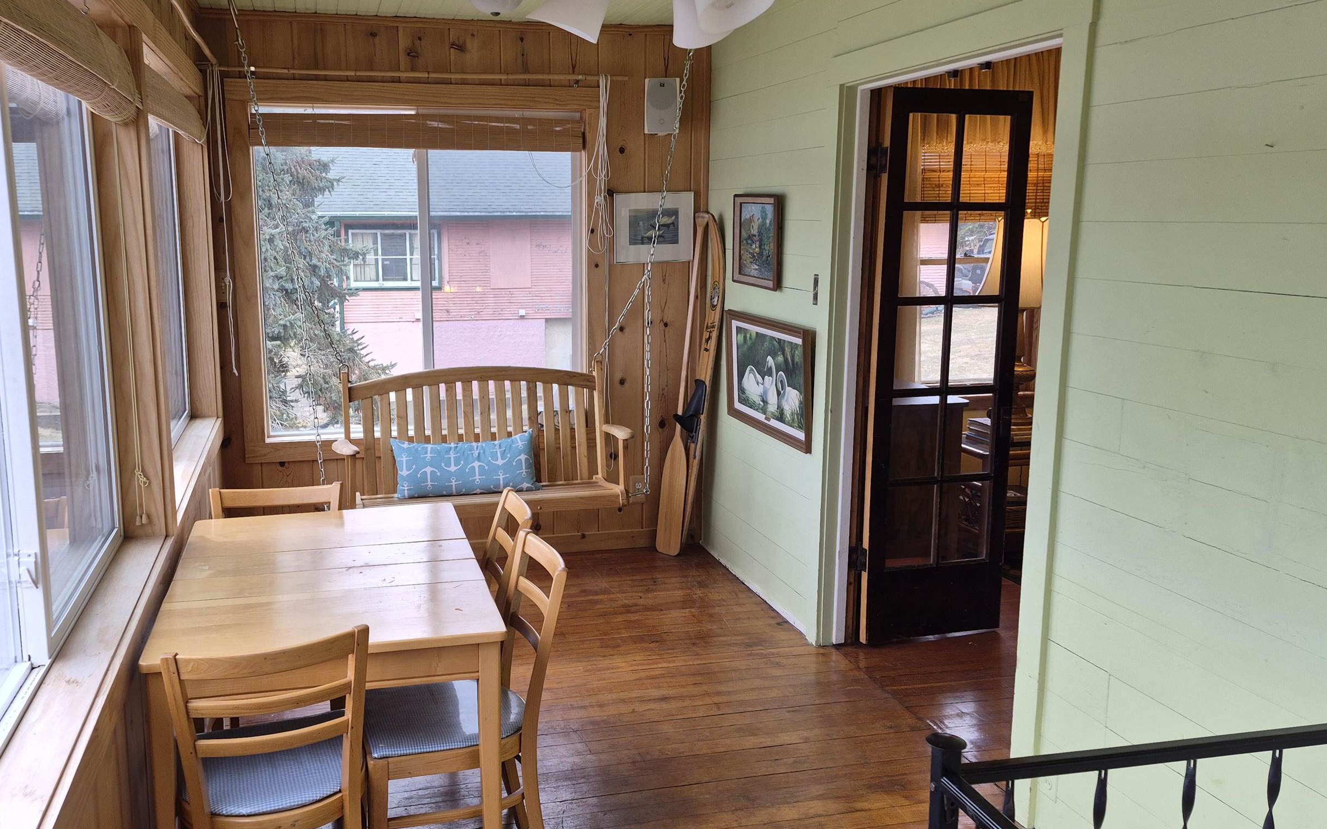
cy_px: 399
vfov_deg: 40.6
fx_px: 1121
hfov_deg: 61.0
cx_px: 577
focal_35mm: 31
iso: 64
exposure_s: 1/120
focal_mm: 5.4
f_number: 1.8
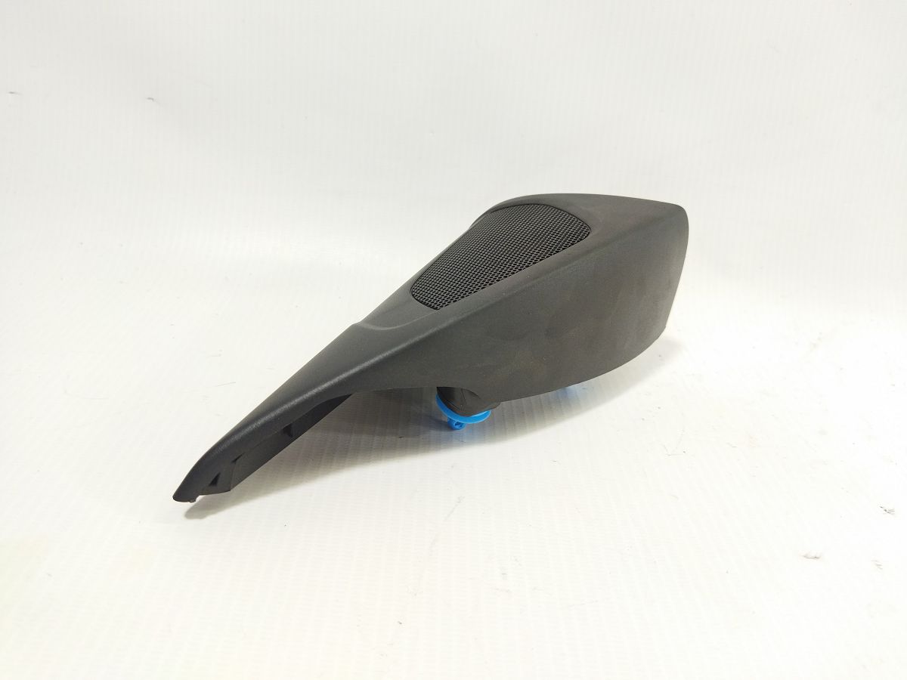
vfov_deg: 51.4
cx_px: 454
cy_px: 340
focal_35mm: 27
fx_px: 707
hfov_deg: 65.3
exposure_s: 1/100
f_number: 1.79
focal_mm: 4.71
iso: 160
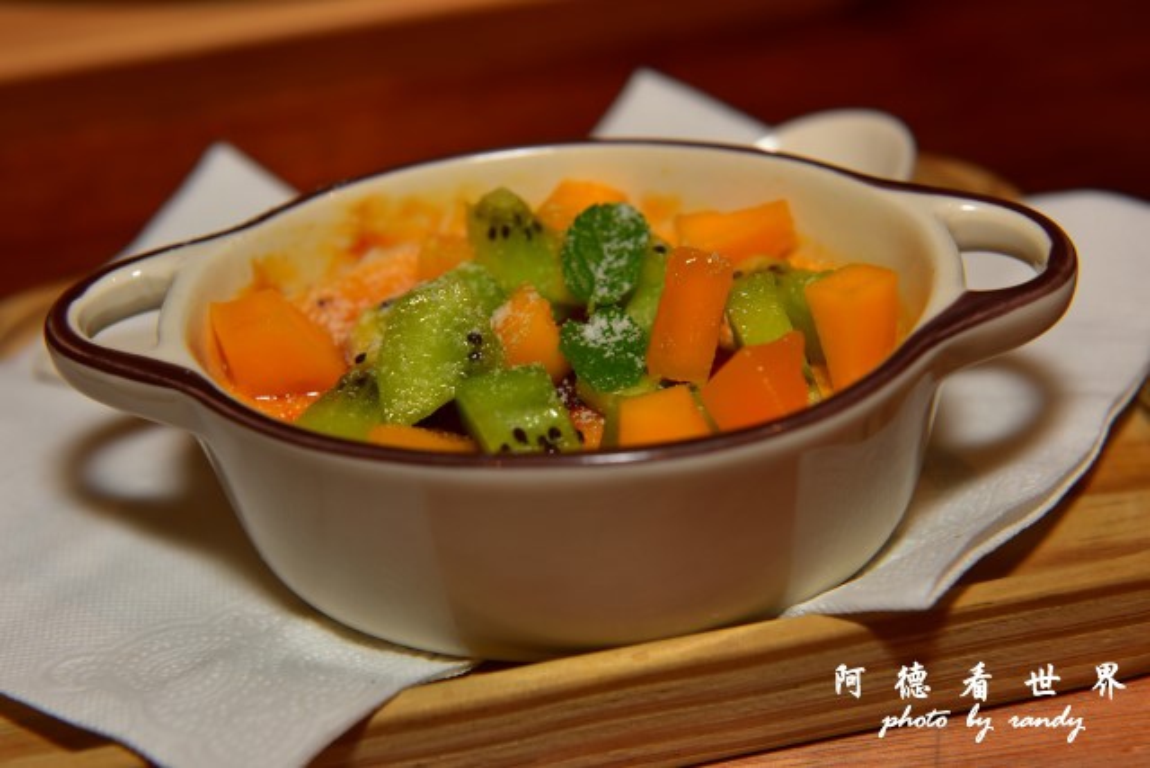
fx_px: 1789
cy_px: 384
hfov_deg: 35.6
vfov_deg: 24.2
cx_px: 575
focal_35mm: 56
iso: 500
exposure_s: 1/60
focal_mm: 56
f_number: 5.6
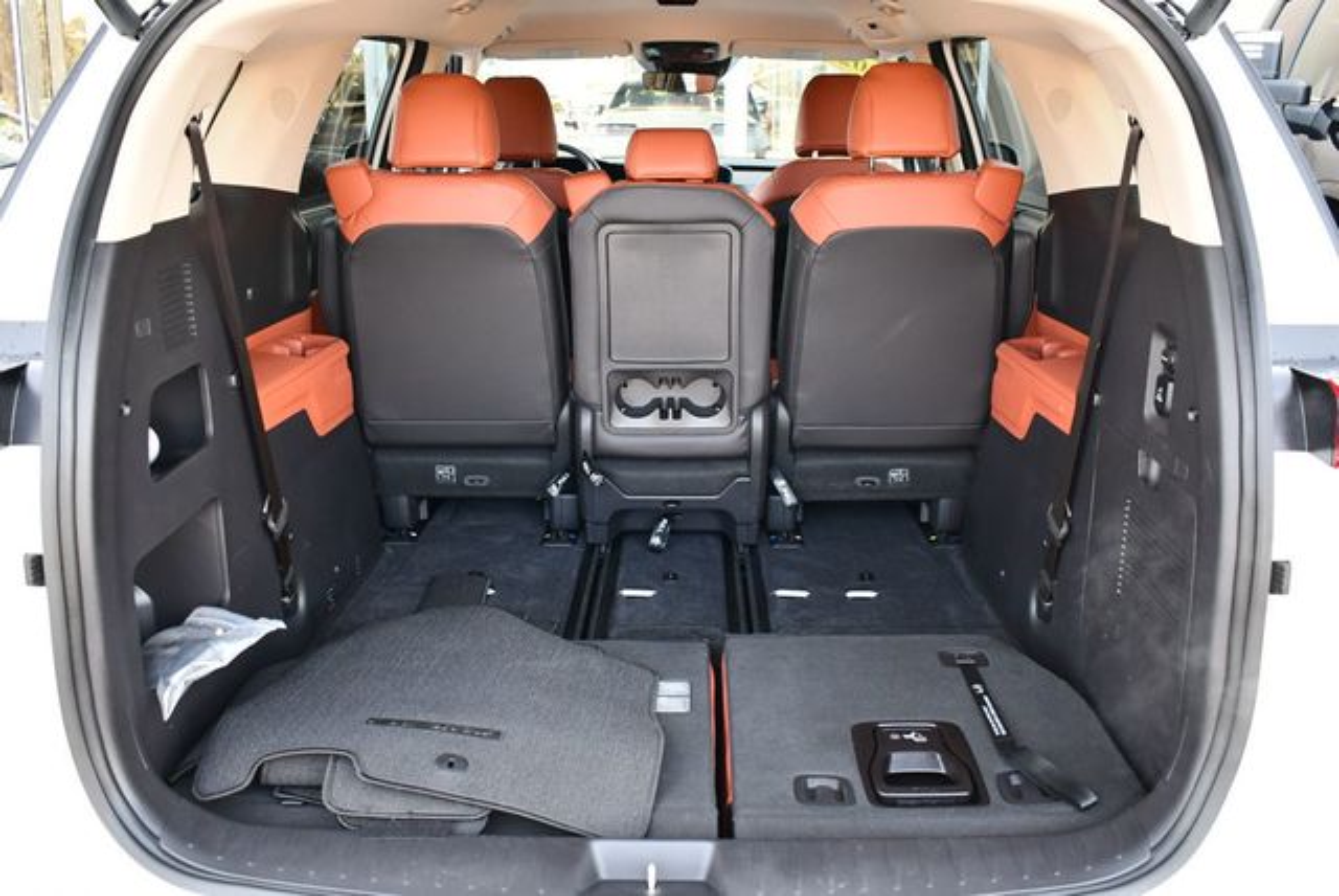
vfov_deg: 36.9
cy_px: 448
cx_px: 670
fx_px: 1340
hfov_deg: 53.1
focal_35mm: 36
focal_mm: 18
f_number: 3.5
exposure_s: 1/200
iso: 800
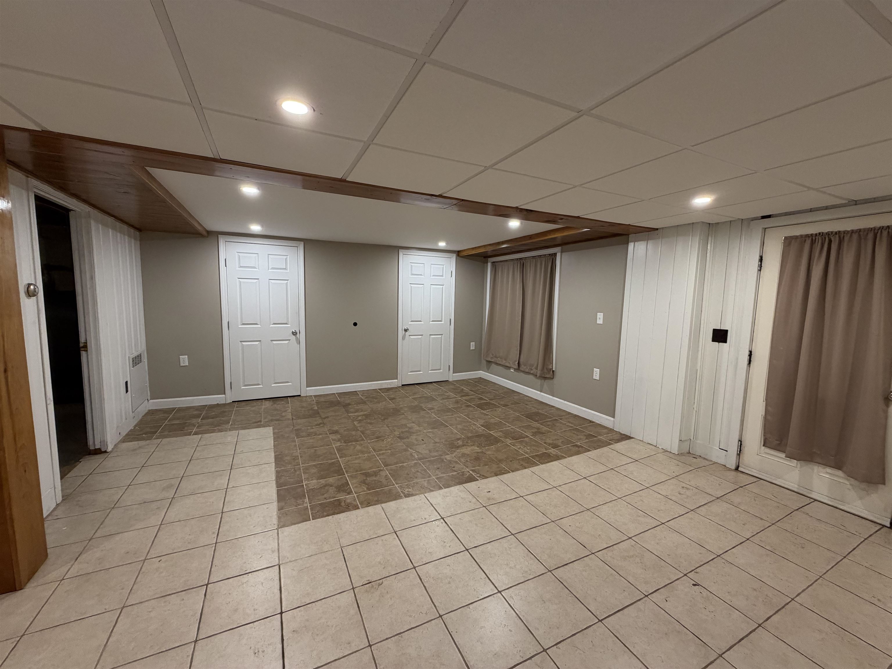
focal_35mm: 14
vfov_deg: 85.7
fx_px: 361
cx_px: 446
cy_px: 334
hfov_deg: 102.1
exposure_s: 1/60
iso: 250
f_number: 2.2
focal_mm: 2.22
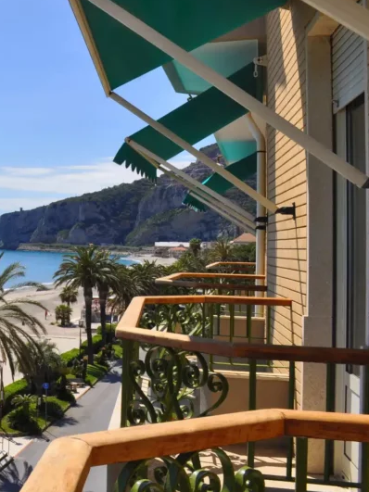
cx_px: -70
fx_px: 711
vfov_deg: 37.9
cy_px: 183
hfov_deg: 26.1
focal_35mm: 50
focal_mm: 18
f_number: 10
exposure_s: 1/400
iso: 200
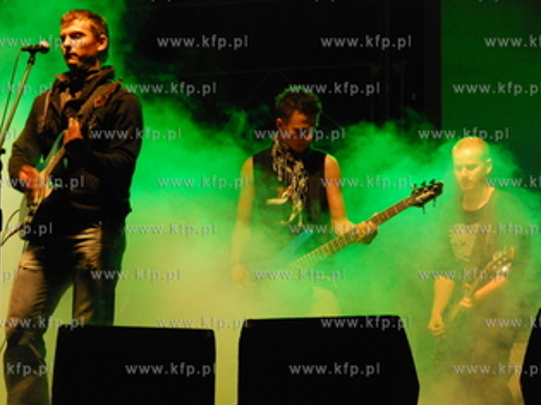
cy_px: 206
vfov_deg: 10.4
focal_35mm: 143
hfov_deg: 13.8
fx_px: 2234
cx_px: 263
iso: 1600
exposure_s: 1/50
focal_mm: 78
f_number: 8
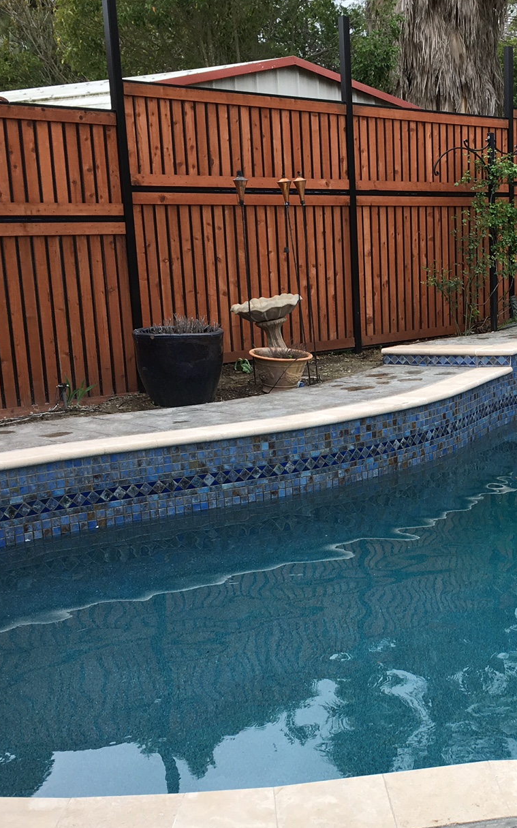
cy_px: 478
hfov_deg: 24.4
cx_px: 492
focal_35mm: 51
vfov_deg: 39.5
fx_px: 1150
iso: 25
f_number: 2.2
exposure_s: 1/120
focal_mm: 4.15
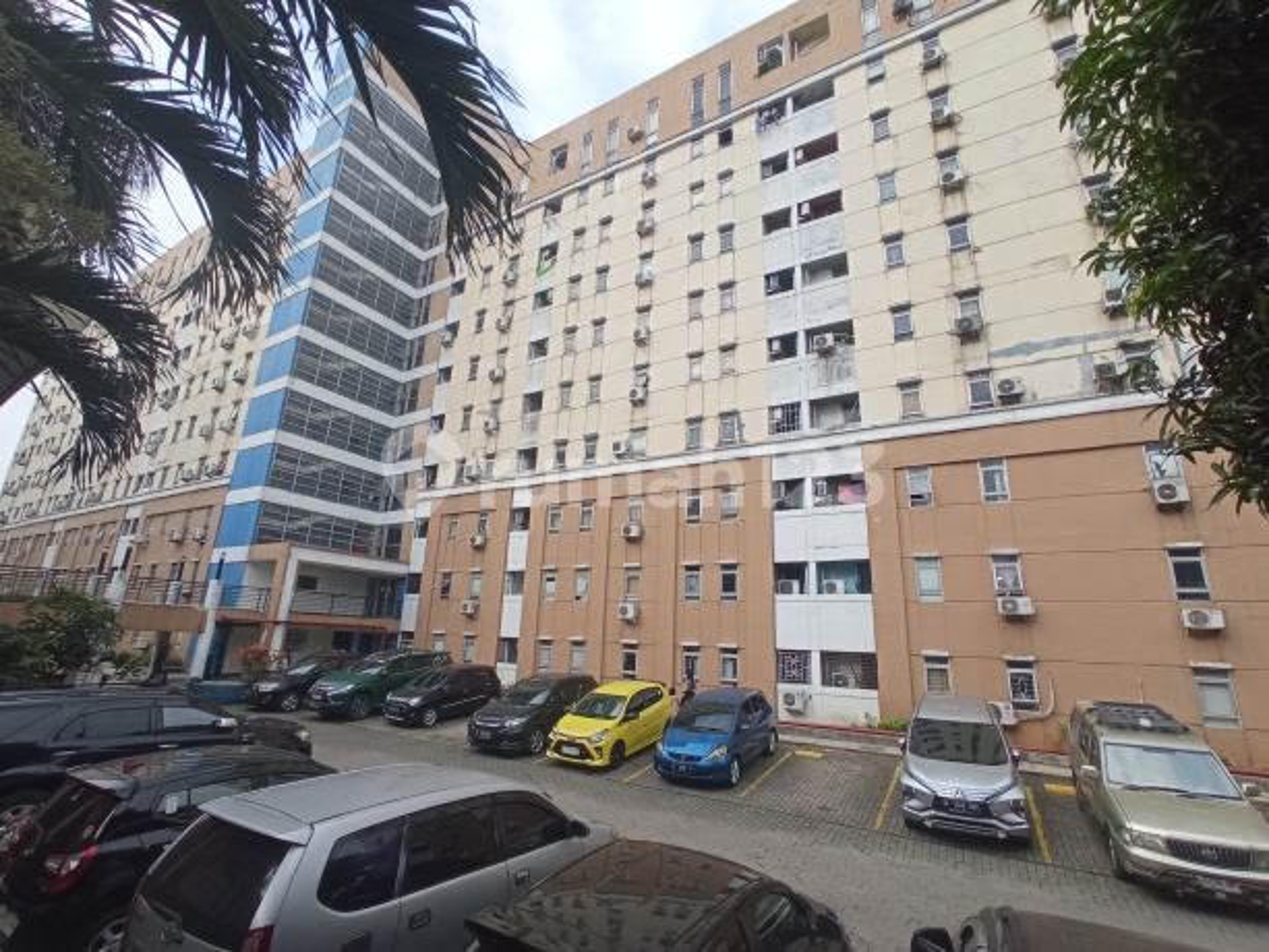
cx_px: 634
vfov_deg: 81.8
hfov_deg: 98.2
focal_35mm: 15
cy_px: 476
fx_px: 550
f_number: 2.2
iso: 111
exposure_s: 1/452
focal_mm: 1.65
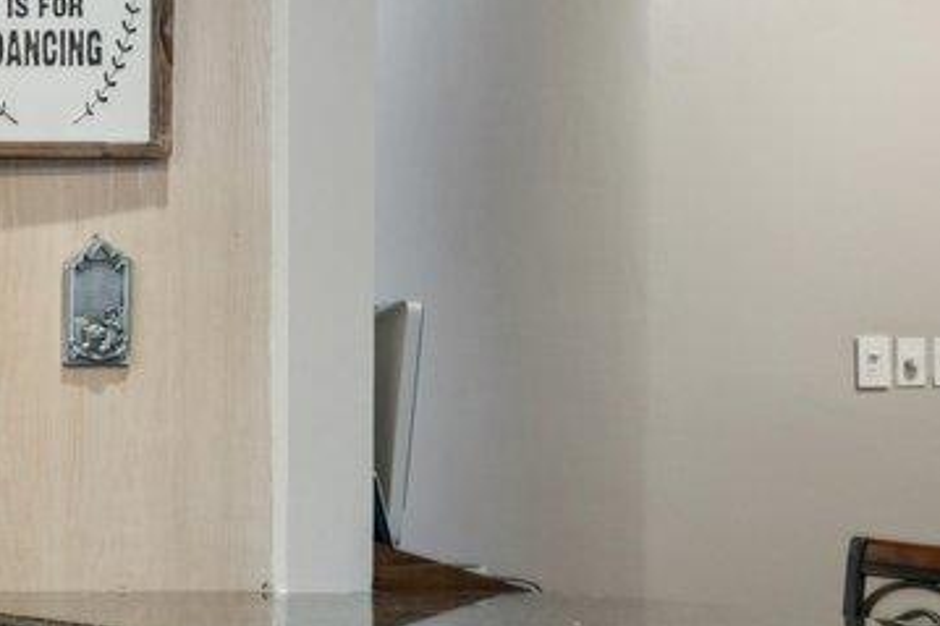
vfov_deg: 14.1
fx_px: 2531
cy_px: 384
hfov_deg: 12.7
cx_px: -1616
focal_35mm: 97
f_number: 8
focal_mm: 17
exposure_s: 1/2.5
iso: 200
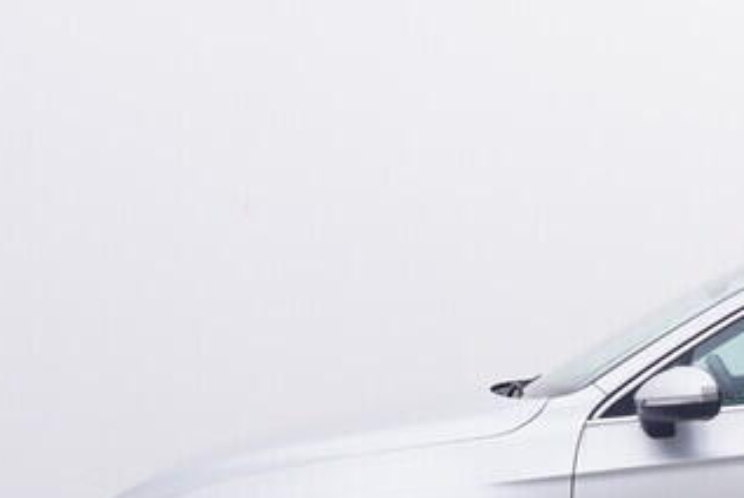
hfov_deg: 24.4
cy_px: 482
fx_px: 1502
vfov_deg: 18.4
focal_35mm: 73
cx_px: 962
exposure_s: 1/80
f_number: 5
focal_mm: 15
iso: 200
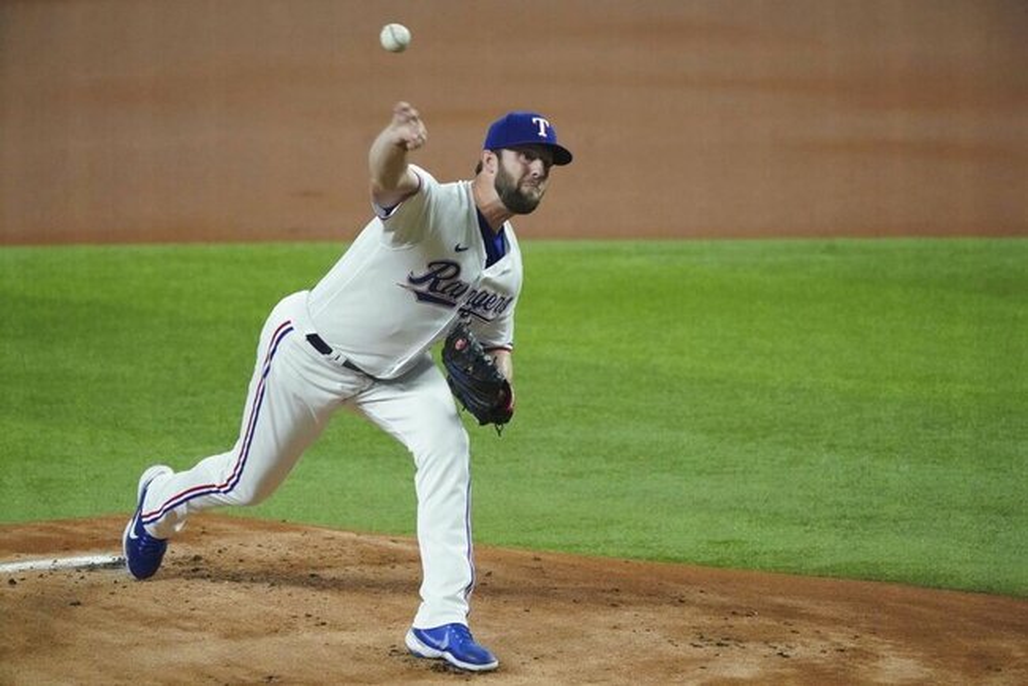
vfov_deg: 2.7
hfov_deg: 4.0
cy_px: 343
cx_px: 514
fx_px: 14683
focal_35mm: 514
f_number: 8
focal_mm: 514
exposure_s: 1/2000
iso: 12800
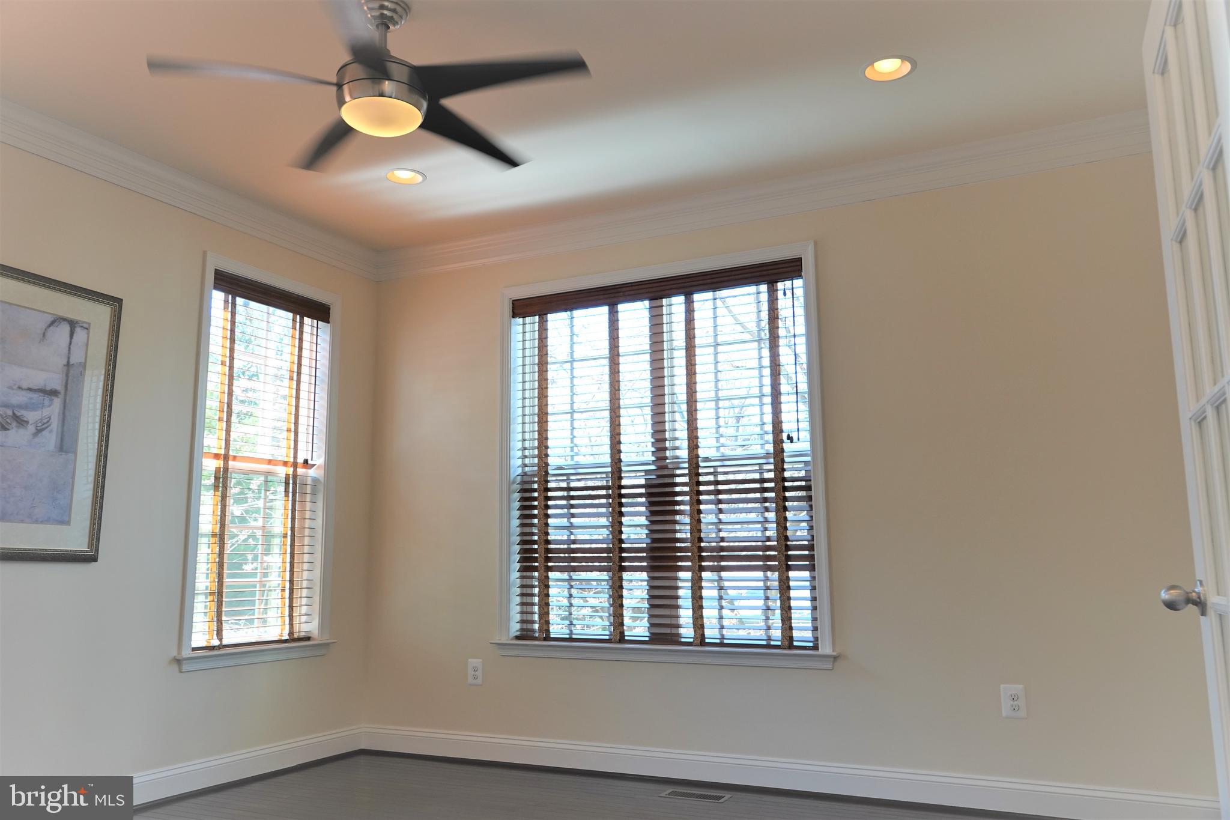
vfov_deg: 46.4
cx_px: 615
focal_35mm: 28
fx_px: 957
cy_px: 410
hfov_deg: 65.5
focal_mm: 10.18
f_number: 2.8
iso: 100
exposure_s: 1/80
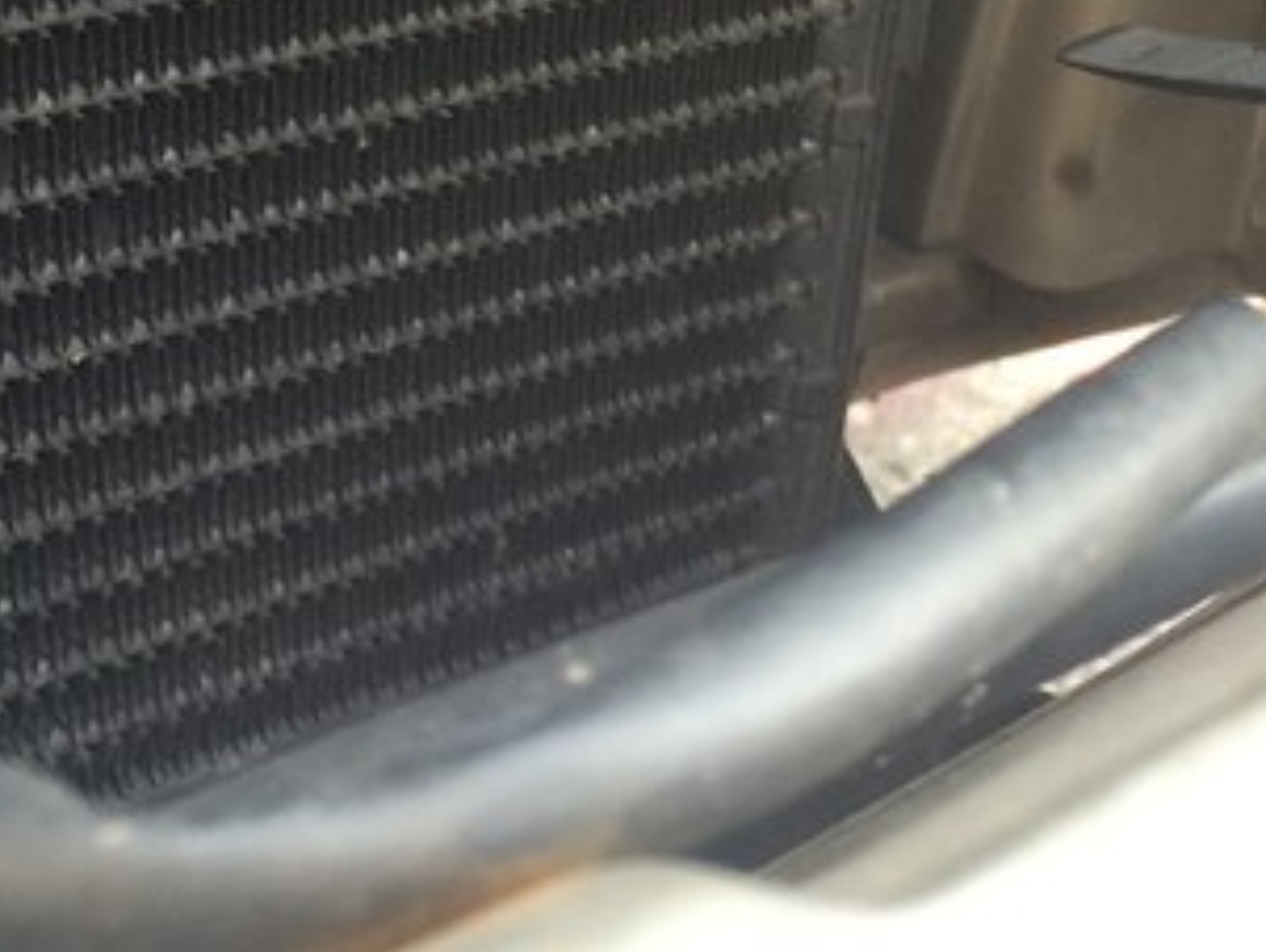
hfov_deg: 25.6
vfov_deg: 18.3
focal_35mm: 76
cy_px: -218
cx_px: 671
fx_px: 2782
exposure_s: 1/30
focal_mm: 4.15
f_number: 2.2
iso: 40
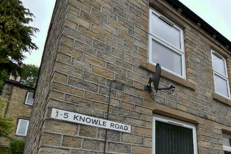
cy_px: 128
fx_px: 180
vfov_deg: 43.7
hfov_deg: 59.5
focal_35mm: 28
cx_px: 190
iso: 100
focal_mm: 10
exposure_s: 1/200
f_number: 7.1
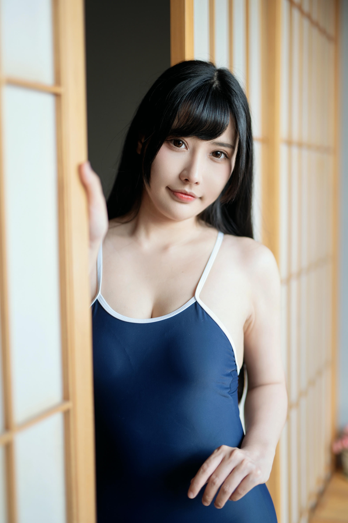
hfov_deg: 27.0
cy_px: 262
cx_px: 174
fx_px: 725
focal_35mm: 50
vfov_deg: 39.6
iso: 100
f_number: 1.4
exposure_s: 1/250
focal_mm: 50
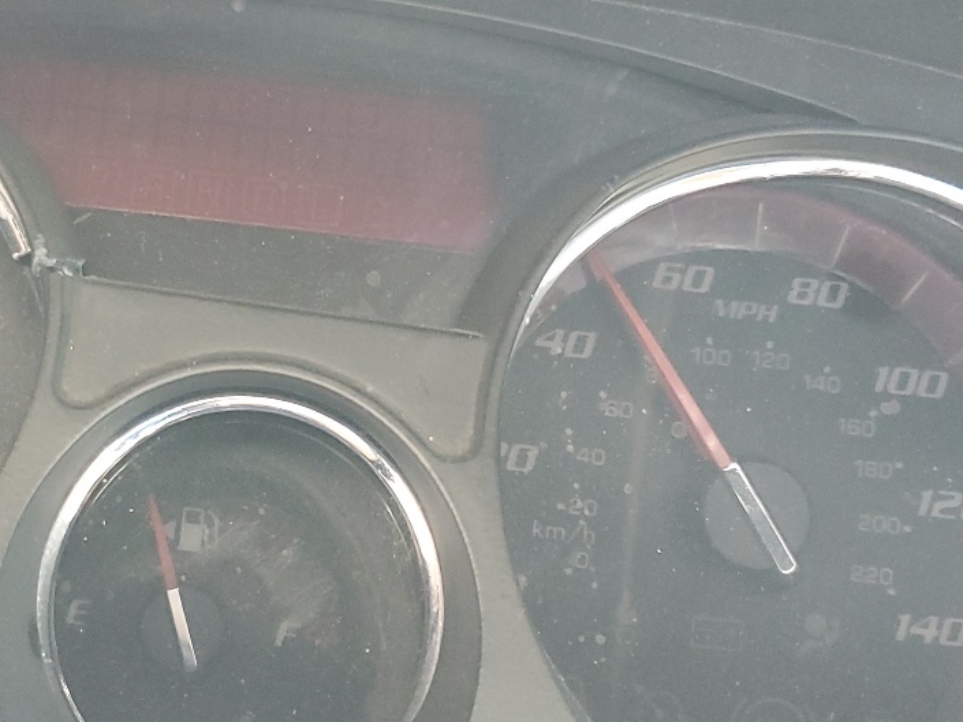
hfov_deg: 32.2
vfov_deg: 24.8
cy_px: 326
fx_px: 1642
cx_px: 258
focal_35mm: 59
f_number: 1.5
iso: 209
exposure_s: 1/60.2
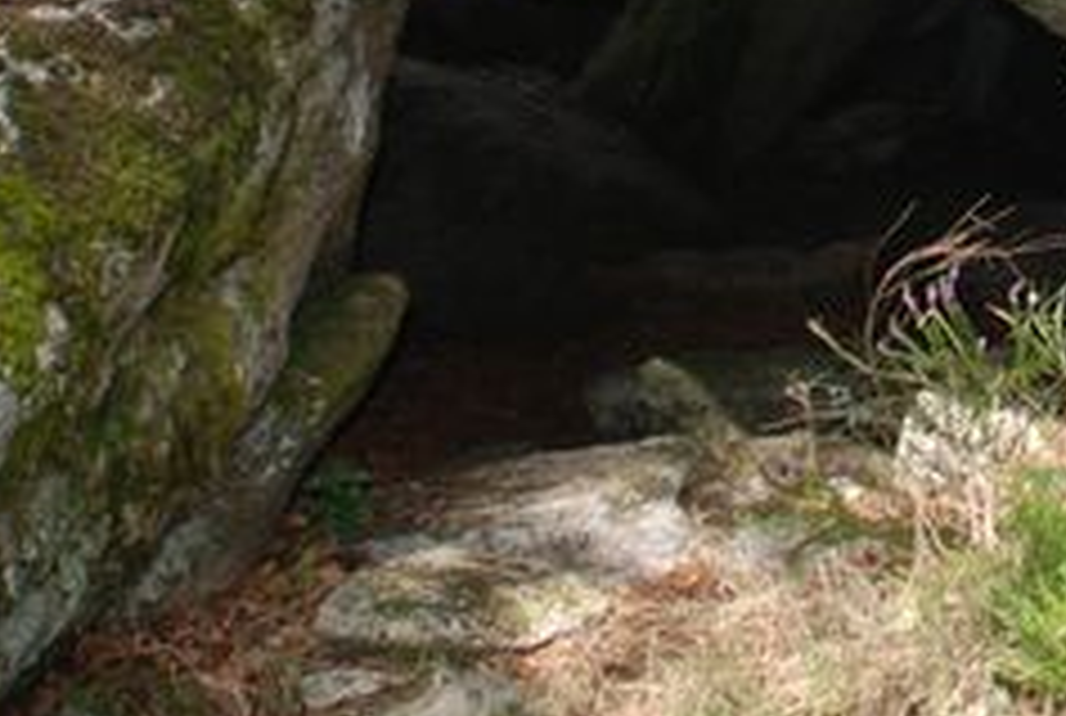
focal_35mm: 91
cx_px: 1093
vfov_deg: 14.7
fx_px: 2700
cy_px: -79
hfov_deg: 21.5
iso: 100
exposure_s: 1/200
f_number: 4
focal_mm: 18
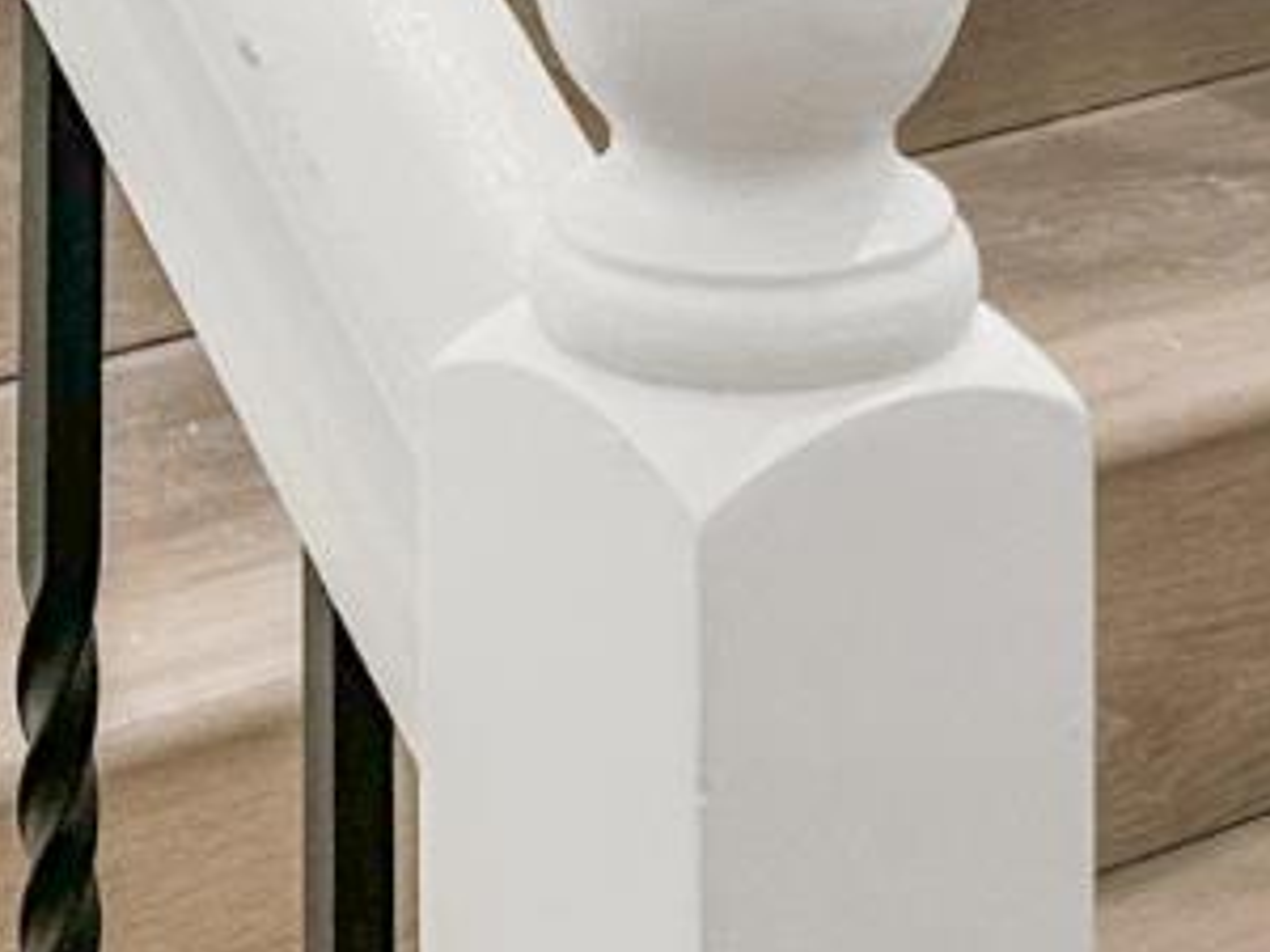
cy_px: -1263
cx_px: 631
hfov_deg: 15.2
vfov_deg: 10.1
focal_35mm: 130
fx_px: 4769
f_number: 1.5
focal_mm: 5.7
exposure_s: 1/120
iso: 80
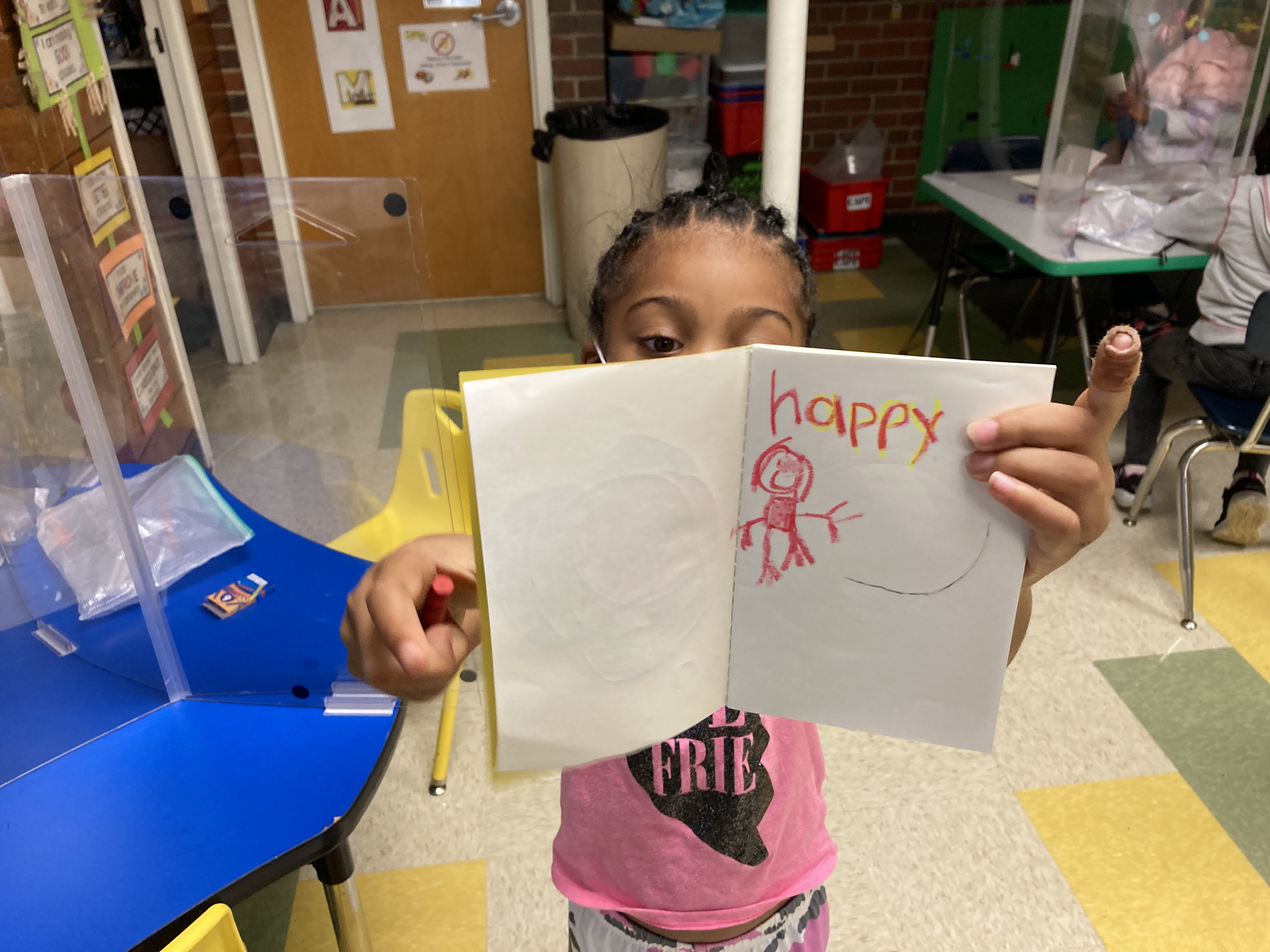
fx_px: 1027
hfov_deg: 63.4
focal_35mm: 28
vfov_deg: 49.7
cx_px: 635
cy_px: 476
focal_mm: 3.99
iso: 100
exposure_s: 1/60
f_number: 1.8
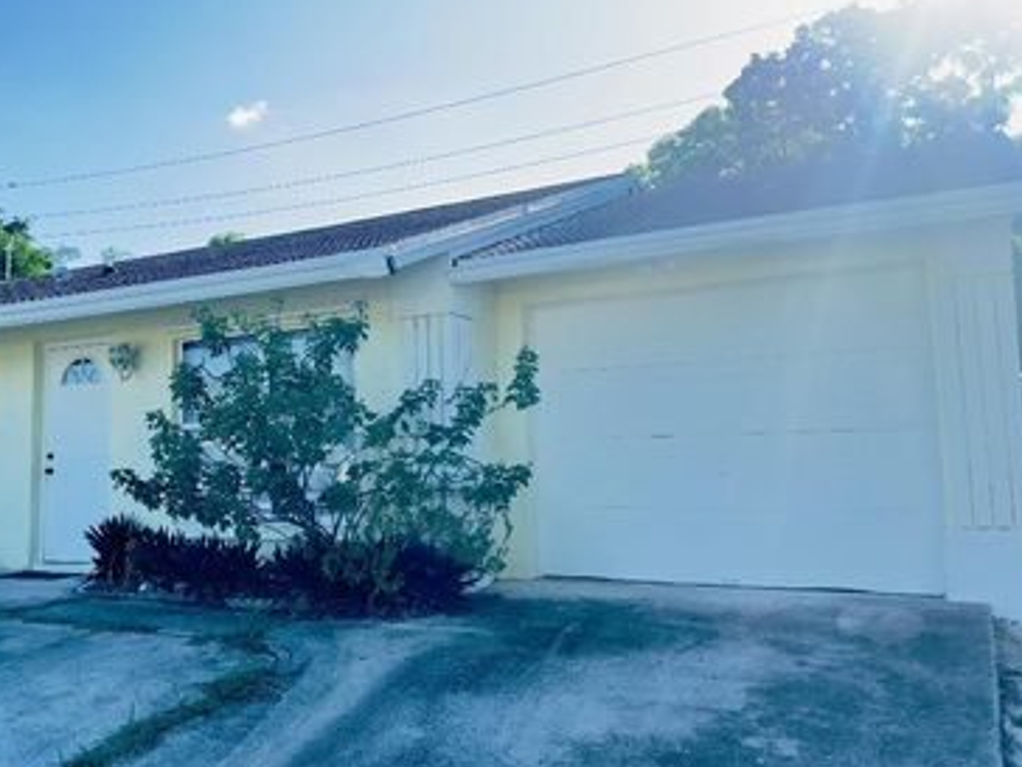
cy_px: 378
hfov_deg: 54.5
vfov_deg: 42.9
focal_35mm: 33
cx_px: 365
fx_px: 974
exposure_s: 1/853
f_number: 1.78
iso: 80
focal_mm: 6.86
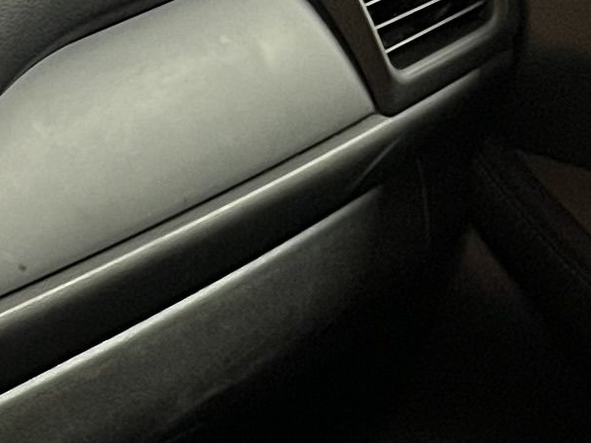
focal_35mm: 175
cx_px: -525
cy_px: 927
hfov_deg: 10.5
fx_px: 2987
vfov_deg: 8.0
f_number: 1.5
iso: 500
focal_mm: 5.7
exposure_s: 1/25
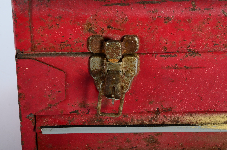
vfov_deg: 8.7
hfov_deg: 13.1
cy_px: 75
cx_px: 114
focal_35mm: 158
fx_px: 991
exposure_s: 1/200
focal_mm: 105
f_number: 22
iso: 200
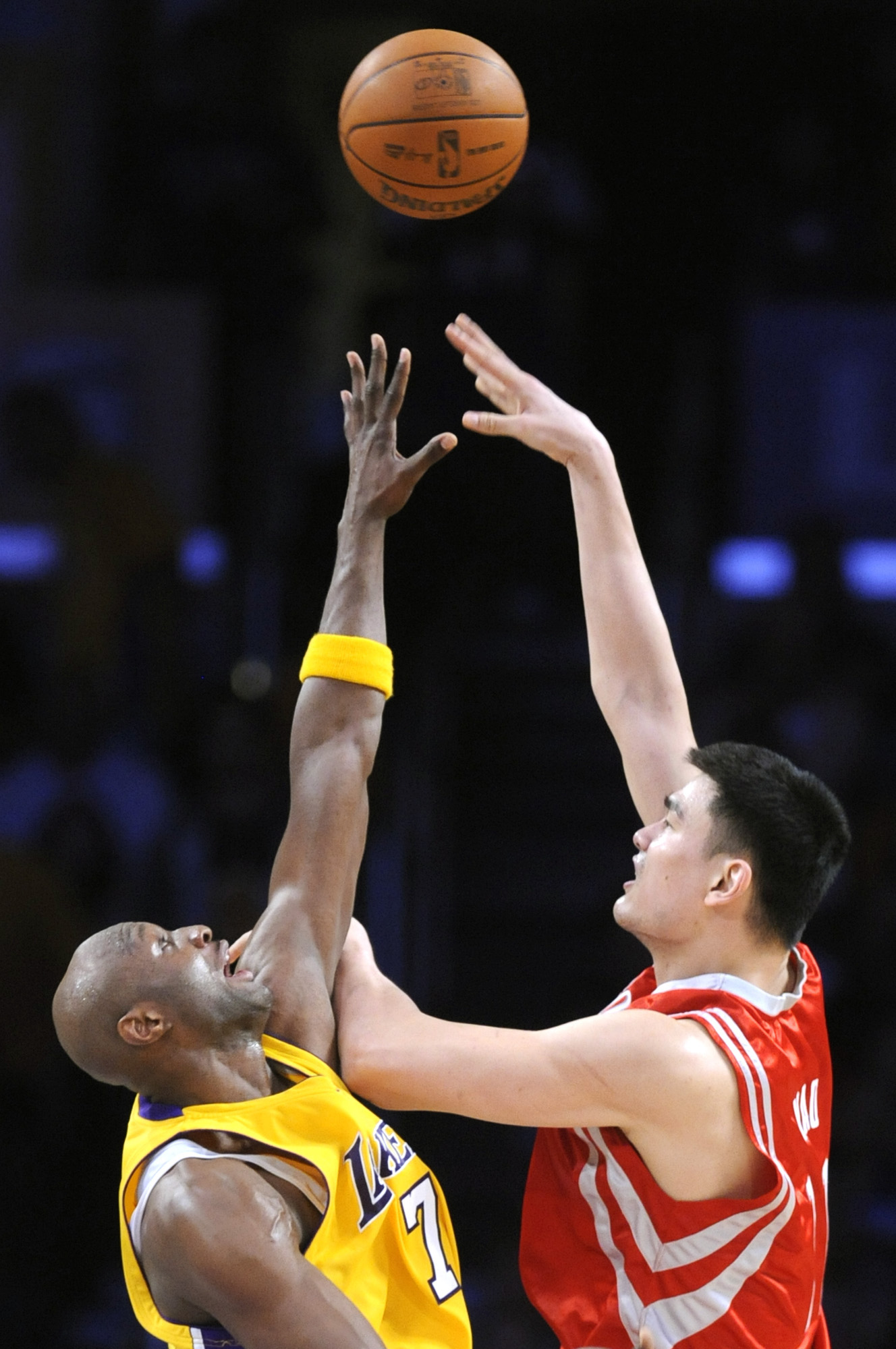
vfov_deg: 6.9
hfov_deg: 4.6
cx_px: 448
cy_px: 674
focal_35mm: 300
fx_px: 11230
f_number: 2.8
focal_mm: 300
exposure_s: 1/640
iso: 2000
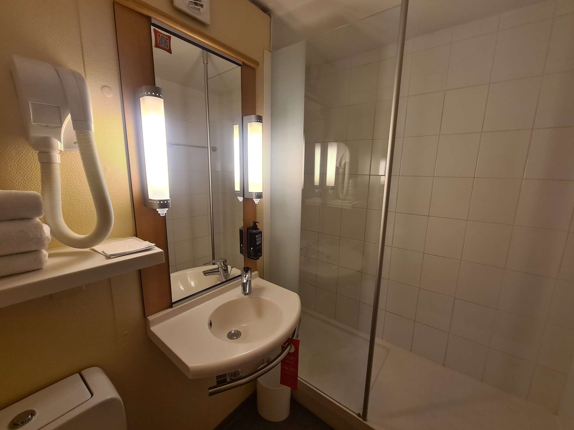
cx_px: 287
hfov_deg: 106.2
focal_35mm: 13
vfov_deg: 89.9
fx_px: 216
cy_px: 215
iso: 100
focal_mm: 2.2
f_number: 2.2
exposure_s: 1/100
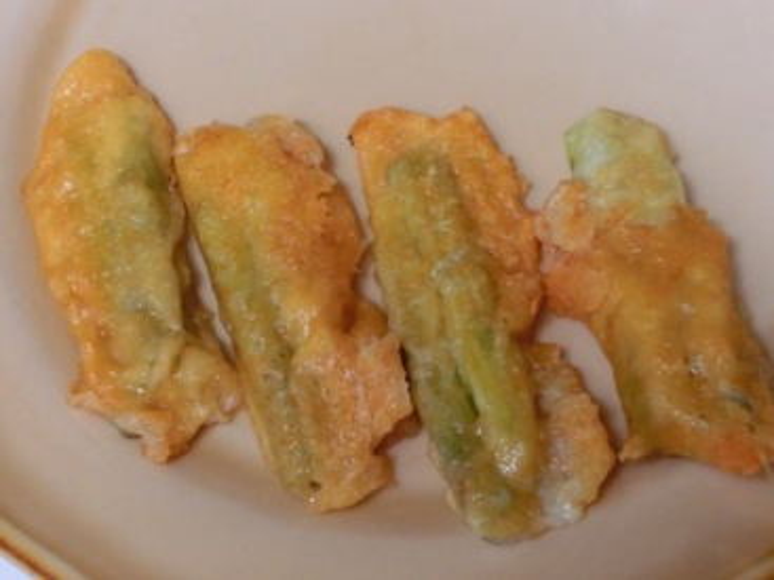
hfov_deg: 23.3
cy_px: 290
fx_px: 1878
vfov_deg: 17.6
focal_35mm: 84
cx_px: 387
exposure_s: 1/30
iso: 800
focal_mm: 14.9
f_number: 5.6
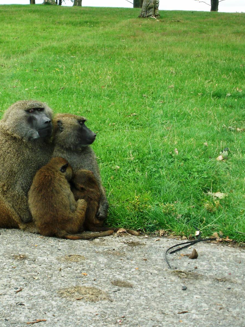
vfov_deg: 22.8
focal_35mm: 86
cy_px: 163
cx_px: 46
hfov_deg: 17.0
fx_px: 812
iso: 100
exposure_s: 1/125
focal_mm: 11.2
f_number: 4.6
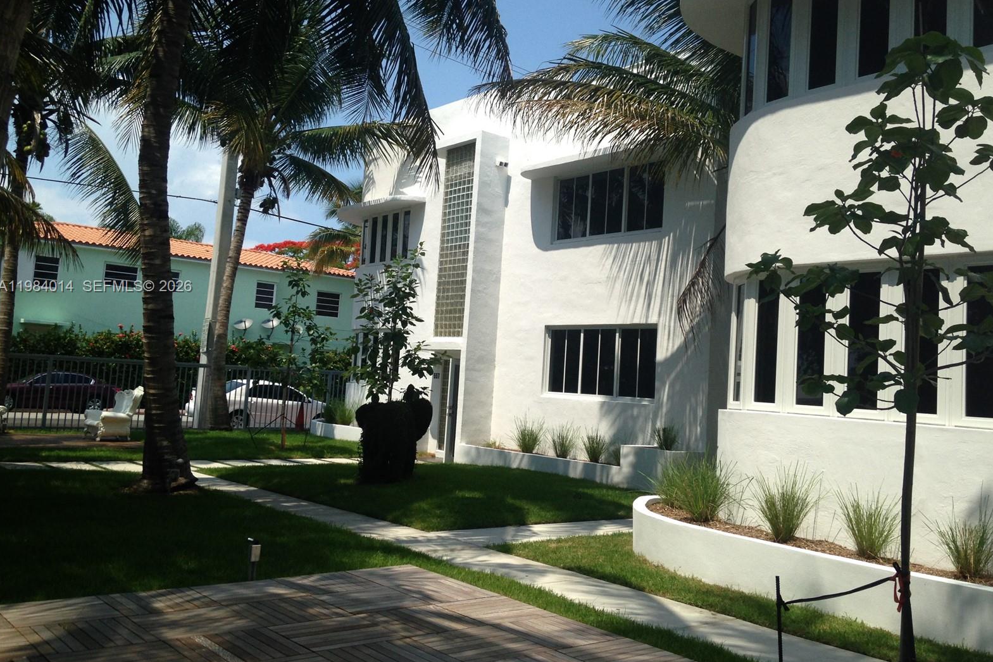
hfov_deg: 54.4
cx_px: 501
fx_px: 965
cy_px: 287
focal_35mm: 35
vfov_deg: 37.8
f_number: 2.4
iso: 64
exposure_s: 1/2262
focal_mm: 4.12
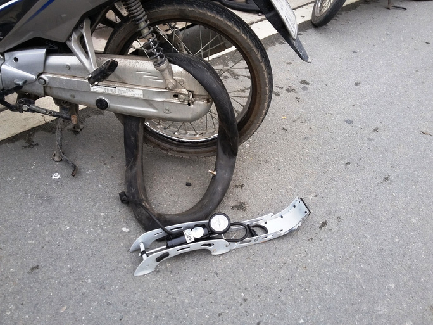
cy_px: 162
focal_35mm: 31
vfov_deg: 45.4
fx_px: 388
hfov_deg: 58.4
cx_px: 216
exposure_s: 1/33
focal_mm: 3.3
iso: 64
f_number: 2.2
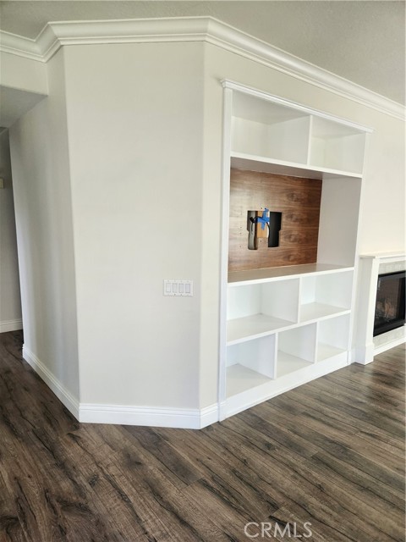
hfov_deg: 58.9
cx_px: 203
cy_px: 271
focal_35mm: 23
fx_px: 360
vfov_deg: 73.9
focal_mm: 5.4
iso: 160
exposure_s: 1/120
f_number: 1.8
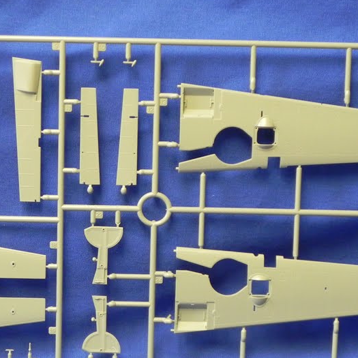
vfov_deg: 17.4
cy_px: 222
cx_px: 127
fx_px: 1170
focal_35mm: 100
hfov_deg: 17.4
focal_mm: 10.3
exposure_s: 1/21.3
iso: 400
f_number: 3.5
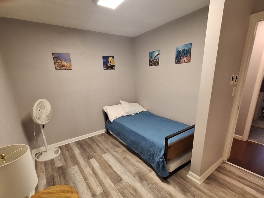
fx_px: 122
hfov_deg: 94.5
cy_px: 112
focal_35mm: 16
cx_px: 130
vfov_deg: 77.7
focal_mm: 1.74
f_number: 2.2
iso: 200
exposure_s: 1/40
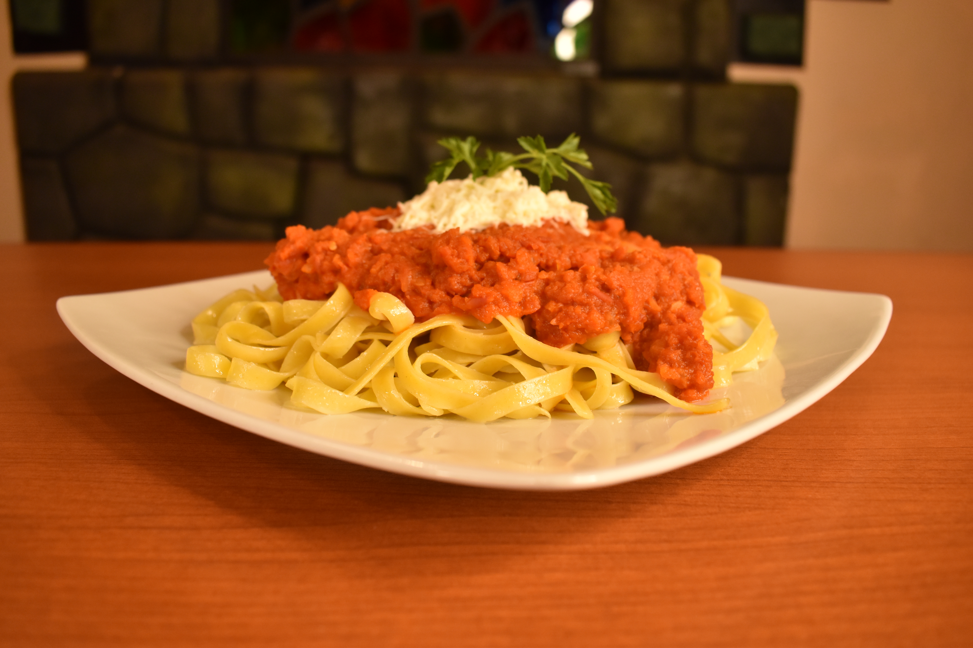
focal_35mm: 30
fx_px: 811
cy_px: 324
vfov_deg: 43.6
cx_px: 486
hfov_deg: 61.9
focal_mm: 20
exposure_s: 1/50
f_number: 4.5
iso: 800
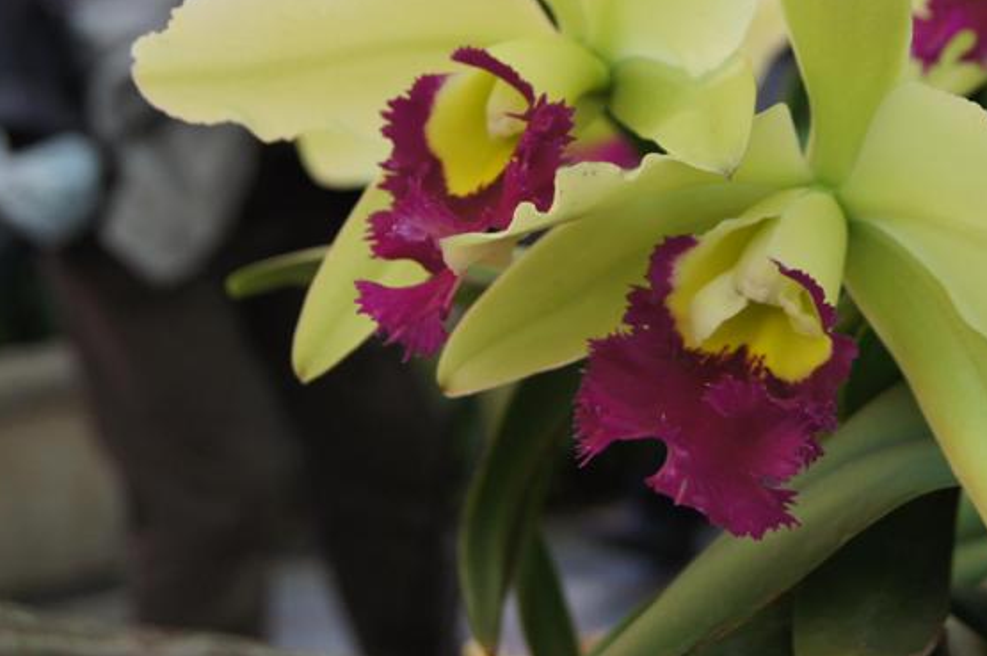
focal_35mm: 83
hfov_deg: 24.4
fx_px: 2274
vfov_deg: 16.2
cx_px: 667
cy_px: 56
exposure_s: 1/50
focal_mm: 30
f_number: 4.5
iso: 200
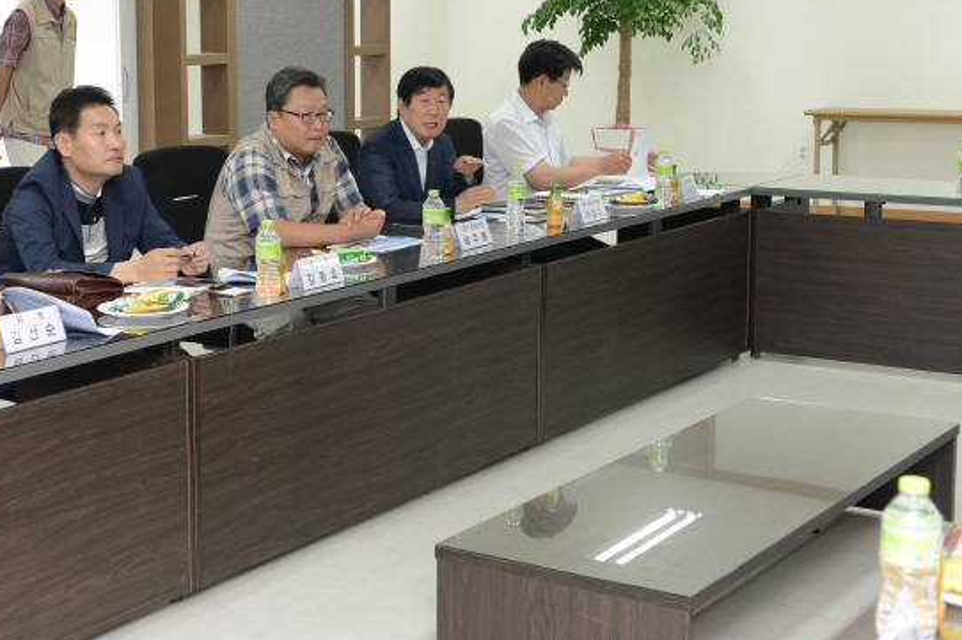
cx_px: 263
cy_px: 228
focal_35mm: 65
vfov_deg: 20.9
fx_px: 1736
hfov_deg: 30.5
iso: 1250
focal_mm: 44
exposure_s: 1/125
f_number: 5
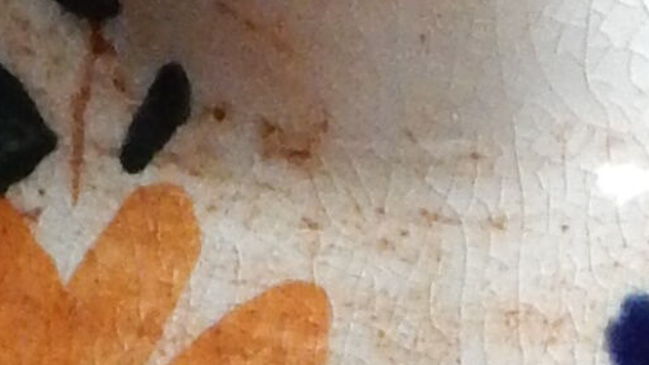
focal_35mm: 1161
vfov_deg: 1.0
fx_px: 19986
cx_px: 355
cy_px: 923
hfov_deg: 1.9
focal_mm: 20.9
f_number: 5.6
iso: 500
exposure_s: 1/50
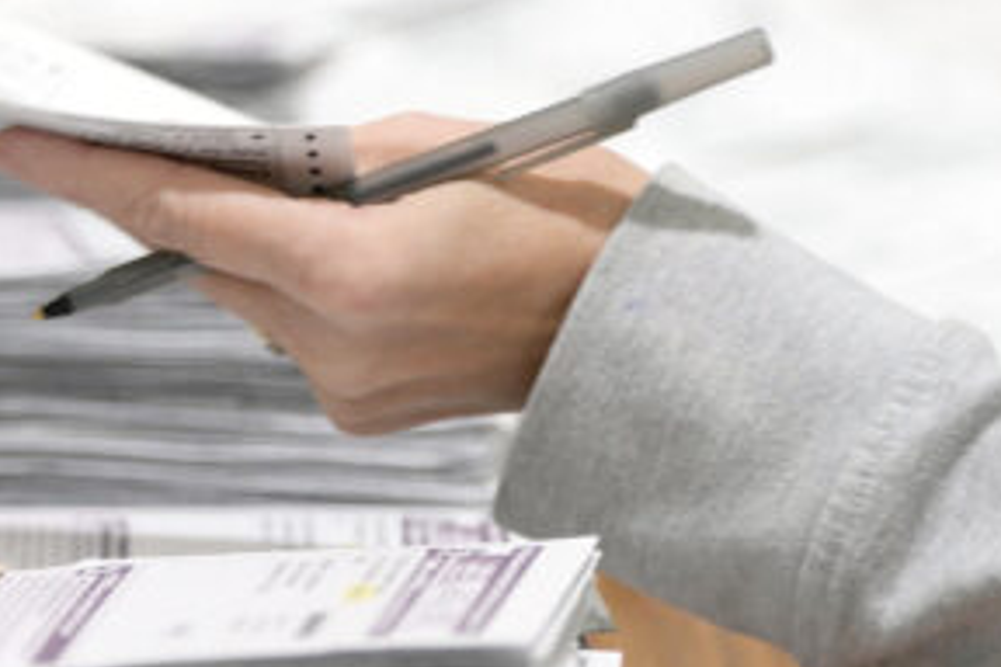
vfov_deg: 3.9
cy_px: 271
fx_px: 9926
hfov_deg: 5.7
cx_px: -149
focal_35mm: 357
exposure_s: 1/250
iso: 400
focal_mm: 137
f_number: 2.8
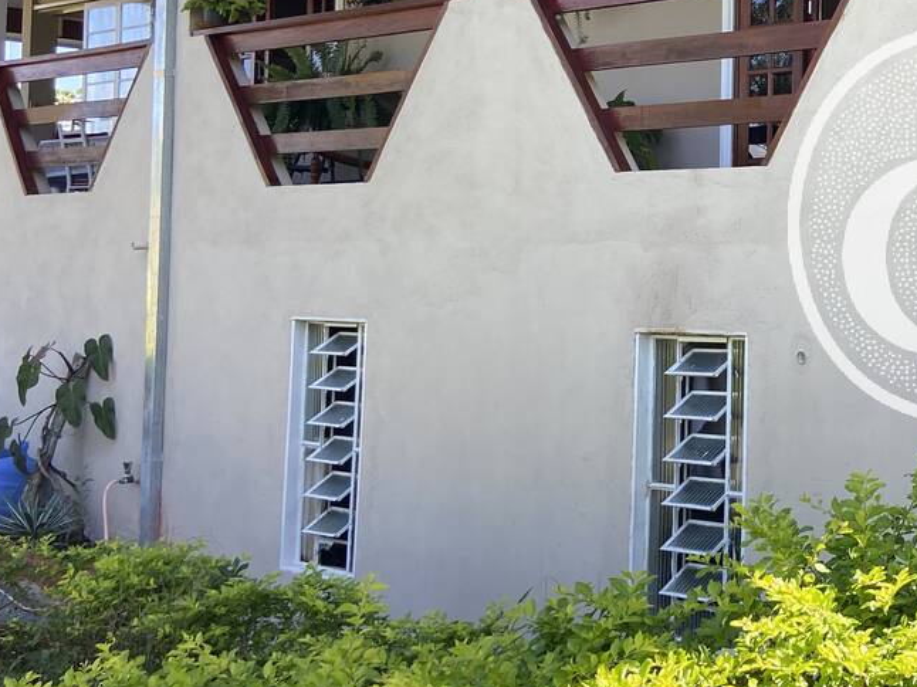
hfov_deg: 30.4
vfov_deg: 25.1
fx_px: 1536
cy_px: 224
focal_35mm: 58
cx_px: 958
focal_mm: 4.25
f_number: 1.8
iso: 32
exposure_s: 1/280
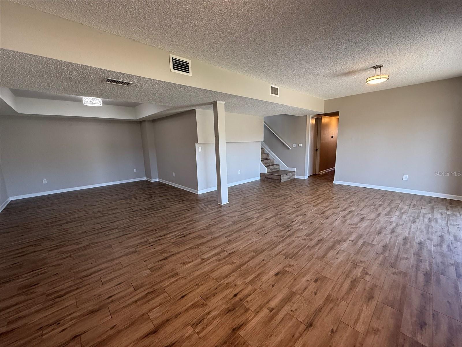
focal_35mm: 14
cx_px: 231
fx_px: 187
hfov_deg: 102.1
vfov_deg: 85.7
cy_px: 174
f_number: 2.2
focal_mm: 2.22
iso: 250
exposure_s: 1/120
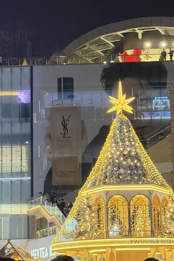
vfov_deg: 21.4
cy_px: 158
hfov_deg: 14.4
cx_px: 100
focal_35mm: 95
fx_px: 689
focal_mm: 6.76
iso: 250
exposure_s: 1/60
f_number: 1.78
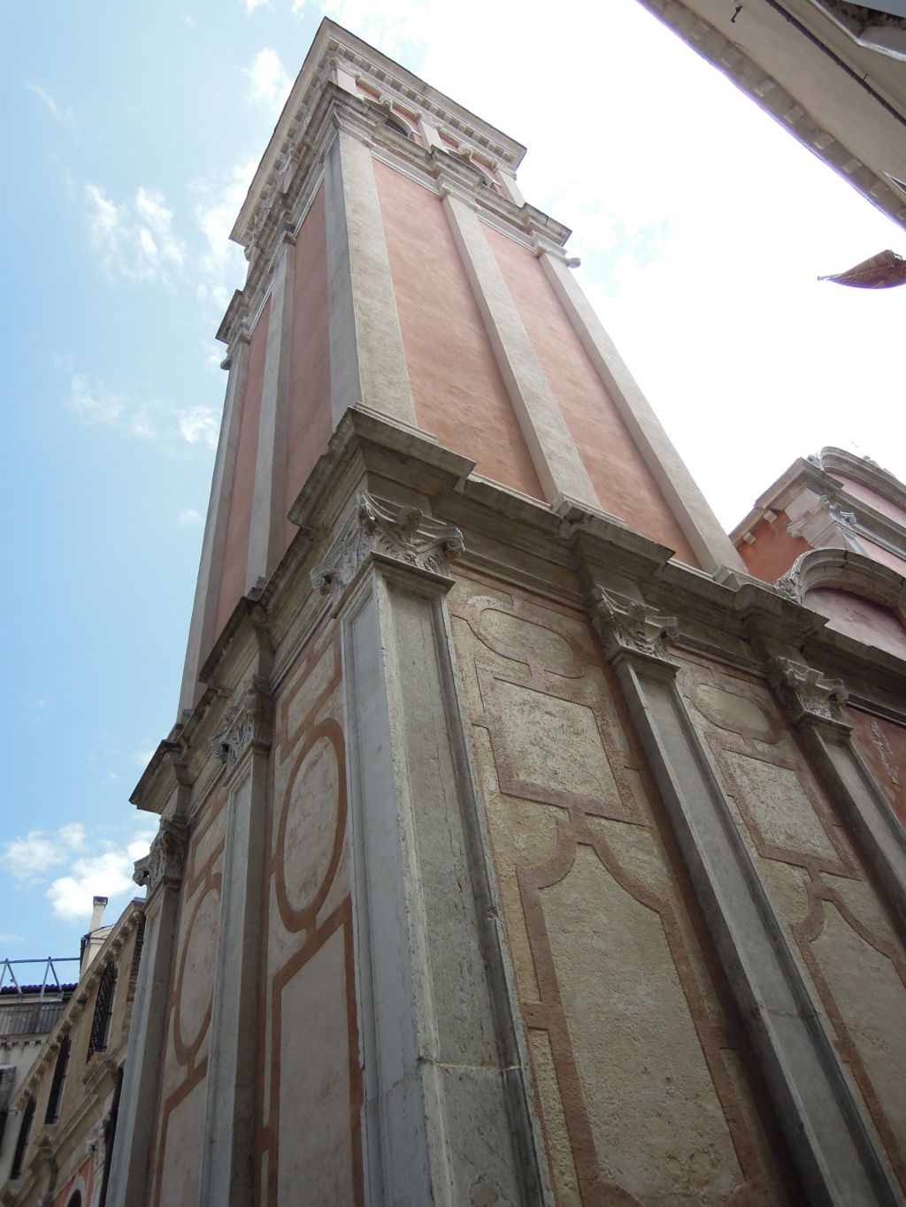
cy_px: 604
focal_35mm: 24
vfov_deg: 71.6
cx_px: 453
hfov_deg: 56.8
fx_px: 837
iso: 160
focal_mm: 4.3
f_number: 2.2
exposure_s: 1/2000
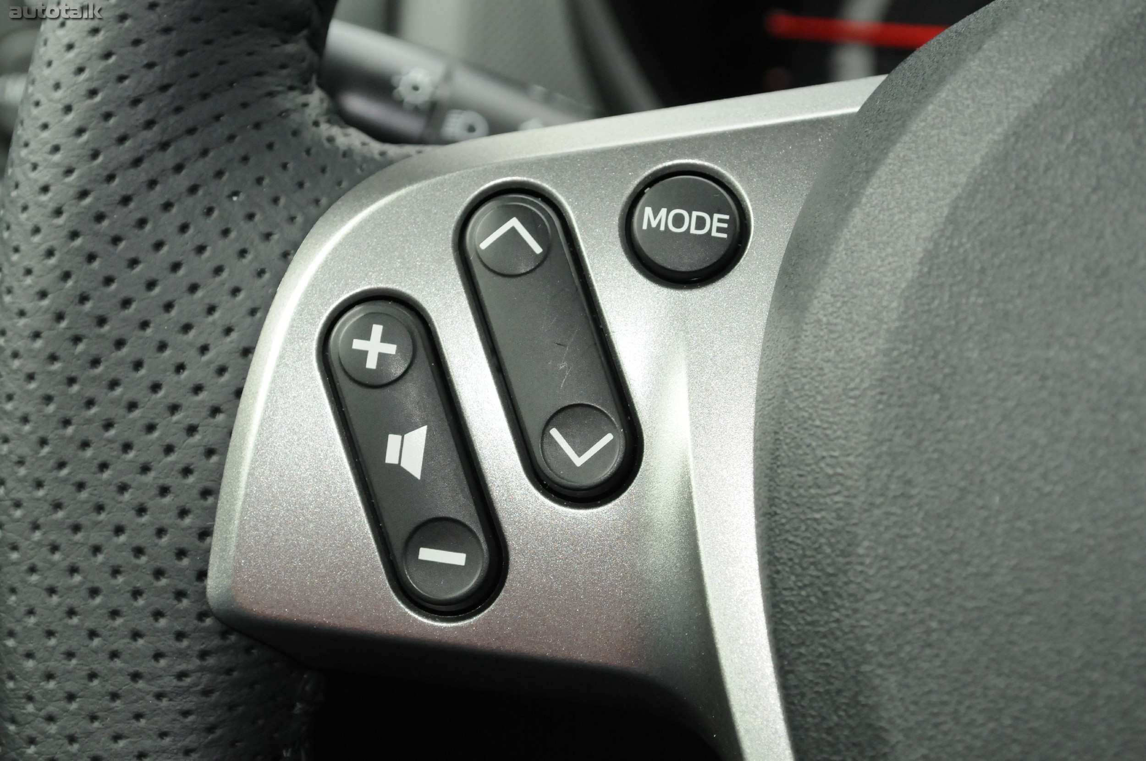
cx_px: 573
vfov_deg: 18.1
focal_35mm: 75
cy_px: 380
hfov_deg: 27.0
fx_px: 2385
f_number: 8
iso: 1000
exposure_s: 1/60
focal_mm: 50
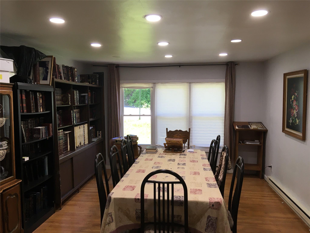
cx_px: 155
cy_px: 116
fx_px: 260
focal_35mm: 29
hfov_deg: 61.7
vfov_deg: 48.2
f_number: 2.2
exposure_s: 1/30
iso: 25
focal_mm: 4.15
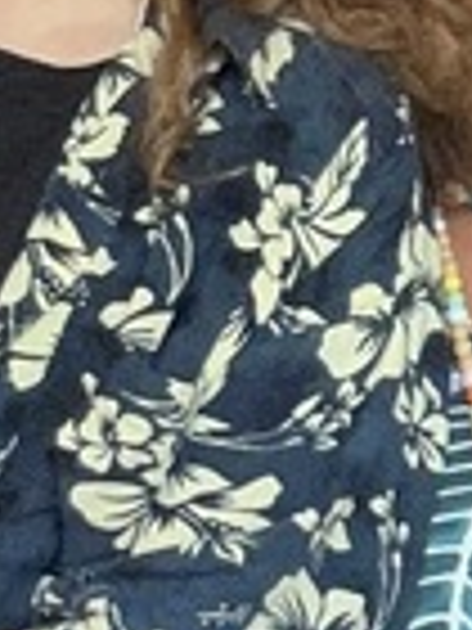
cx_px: 423
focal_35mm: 220
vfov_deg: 9.0
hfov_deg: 6.7
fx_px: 4000
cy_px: 477
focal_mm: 2.69
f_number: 1.9
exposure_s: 1/60
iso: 200
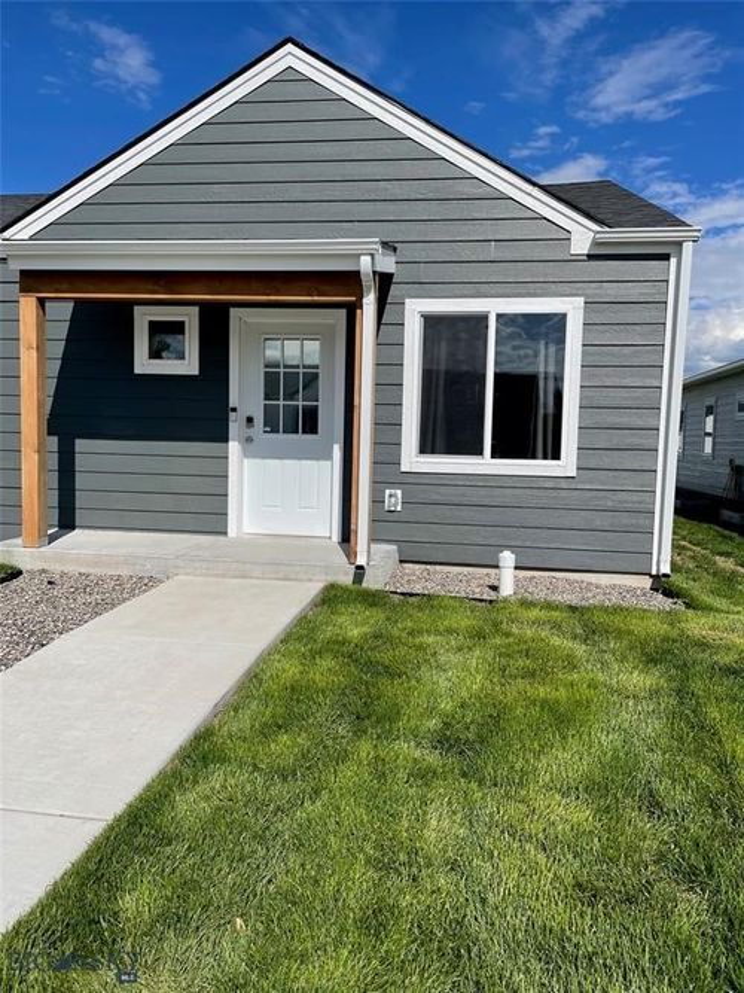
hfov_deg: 53.0
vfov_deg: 67.3
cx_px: 372
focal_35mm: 26
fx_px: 745
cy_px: 496
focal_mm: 4.2
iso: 32
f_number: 1.6
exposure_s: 1/6494
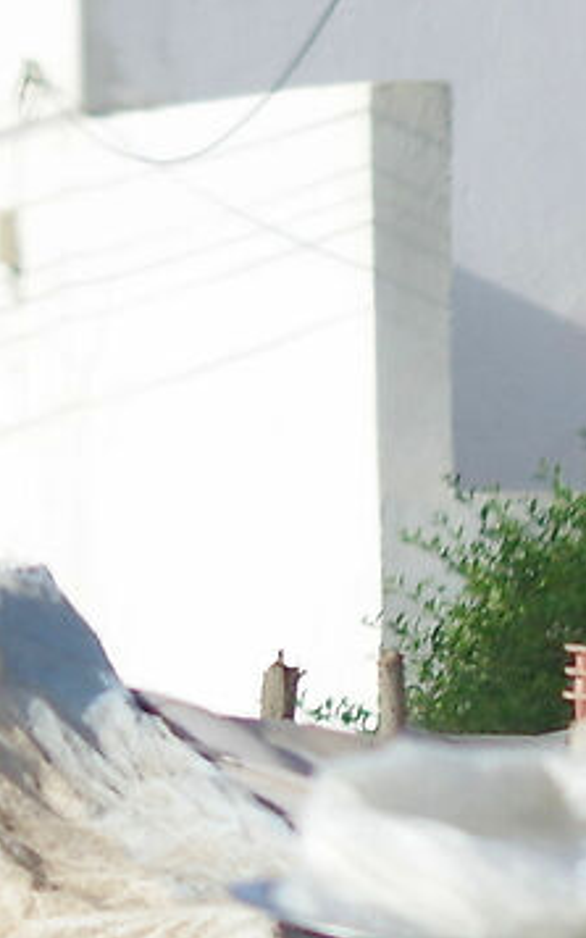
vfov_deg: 1.7
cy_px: 1251
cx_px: 439
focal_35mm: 1233
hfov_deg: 1.1
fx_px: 31519
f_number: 5.6
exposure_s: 1/800
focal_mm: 120
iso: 400
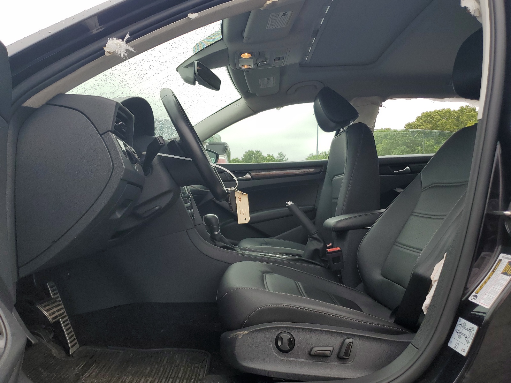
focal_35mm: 26
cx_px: 256
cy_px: 192
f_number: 1.5
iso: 50
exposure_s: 1/769
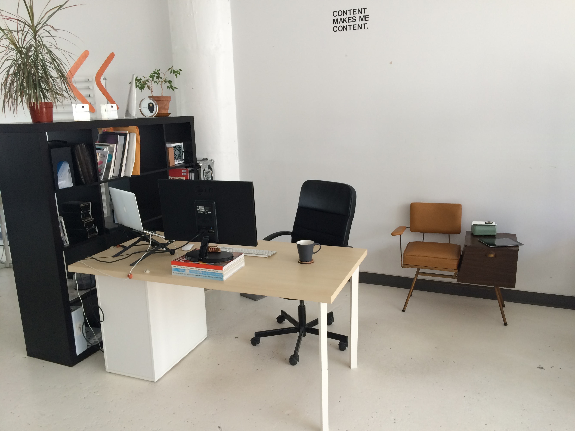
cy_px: 216
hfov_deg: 61.7
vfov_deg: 48.2
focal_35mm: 29
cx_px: 288
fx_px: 482
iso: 64
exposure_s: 1/30
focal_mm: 4.15
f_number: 2.2
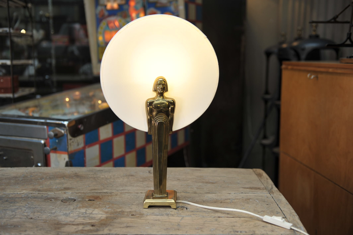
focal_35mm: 44
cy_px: 118
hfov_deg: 44.5
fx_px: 431
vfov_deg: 30.5
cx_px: 176
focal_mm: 44
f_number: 3.2
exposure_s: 1/50
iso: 200
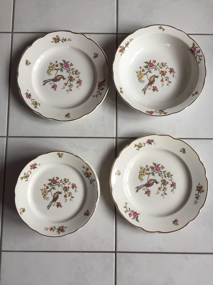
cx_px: 106
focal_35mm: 29
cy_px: 142
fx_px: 238
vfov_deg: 61.7
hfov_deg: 48.2
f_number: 2.2
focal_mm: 4.15
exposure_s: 1/33
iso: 32
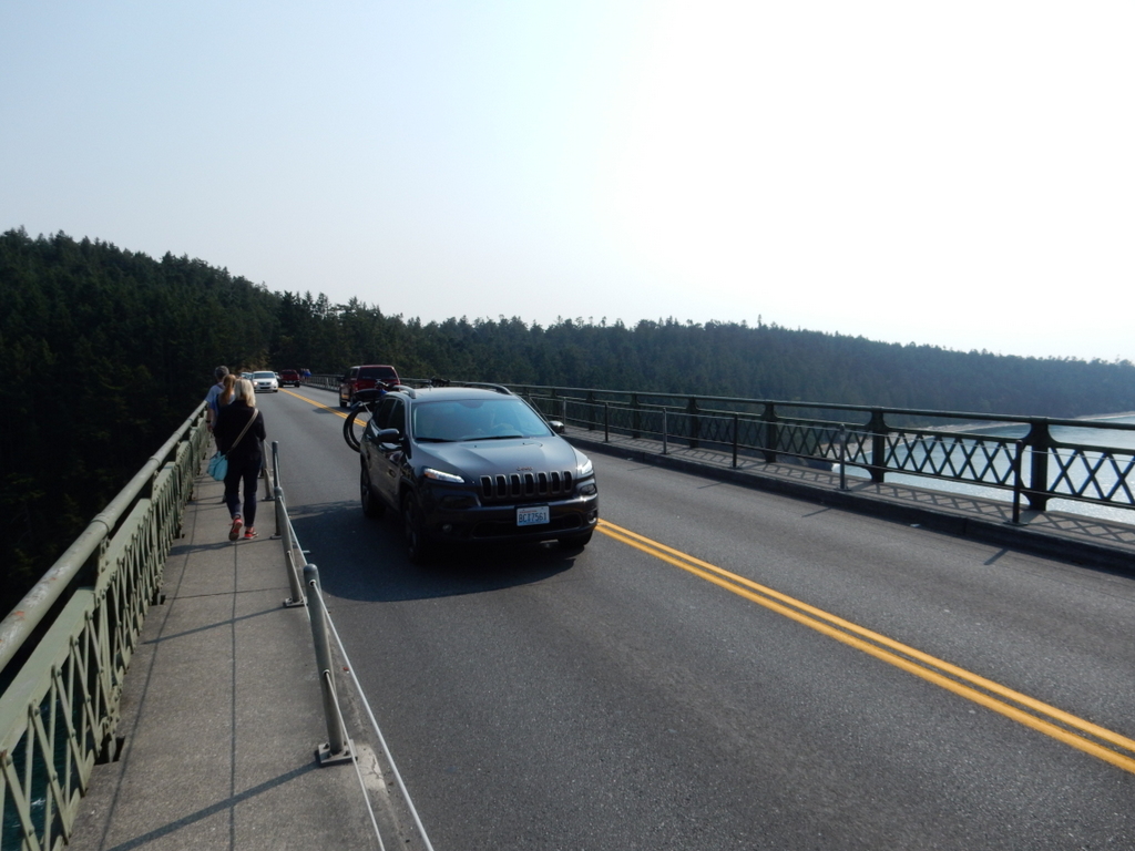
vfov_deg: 54.9
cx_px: 568
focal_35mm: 25
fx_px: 820
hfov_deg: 69.4
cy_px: 426
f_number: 3.7
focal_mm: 4.5
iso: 125
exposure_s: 1/1600
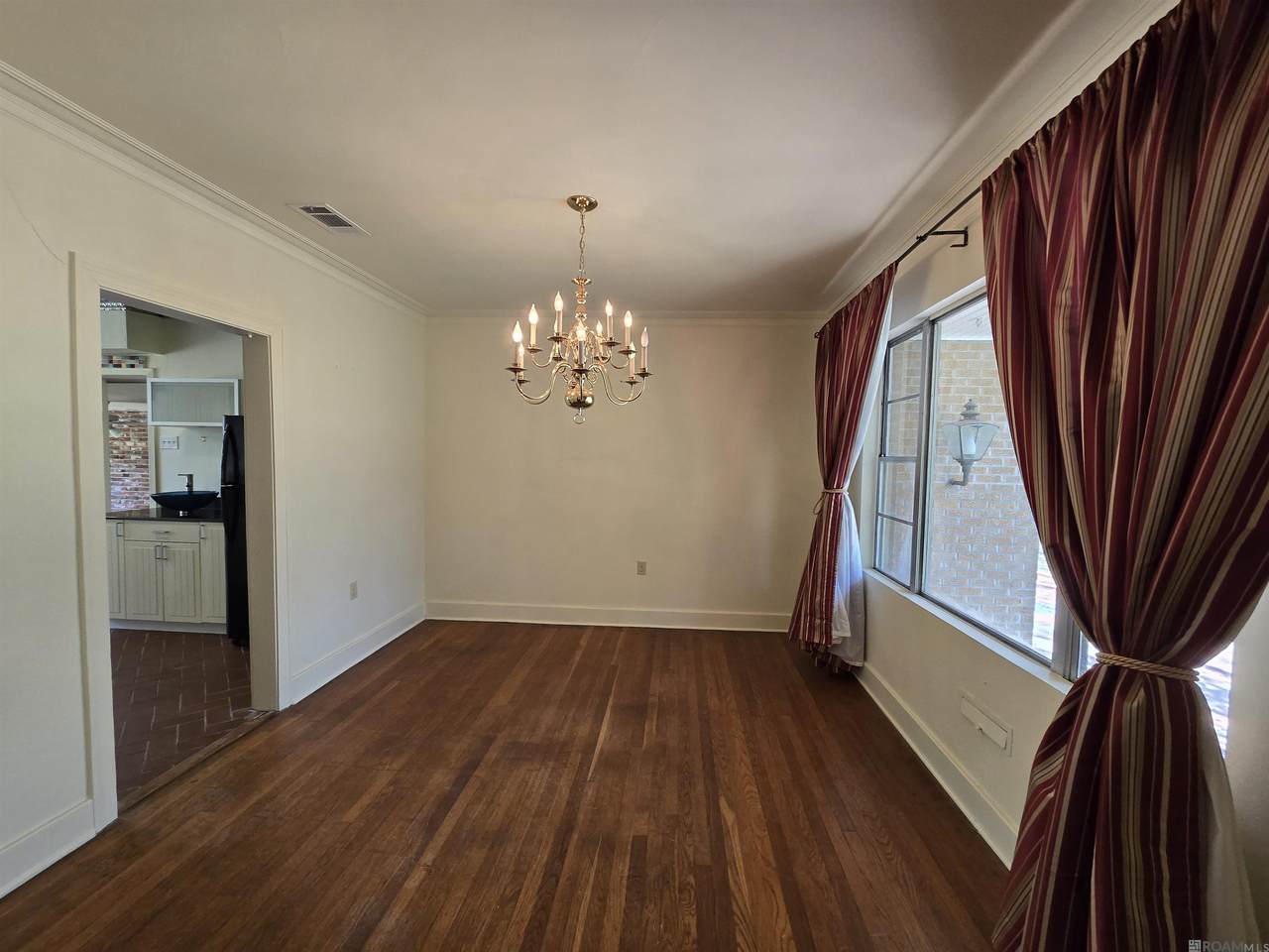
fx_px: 477
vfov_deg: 89.9
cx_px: 634
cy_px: 476
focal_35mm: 13
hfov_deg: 106.2
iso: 160
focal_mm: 2.2
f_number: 2.2
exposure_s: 1/60
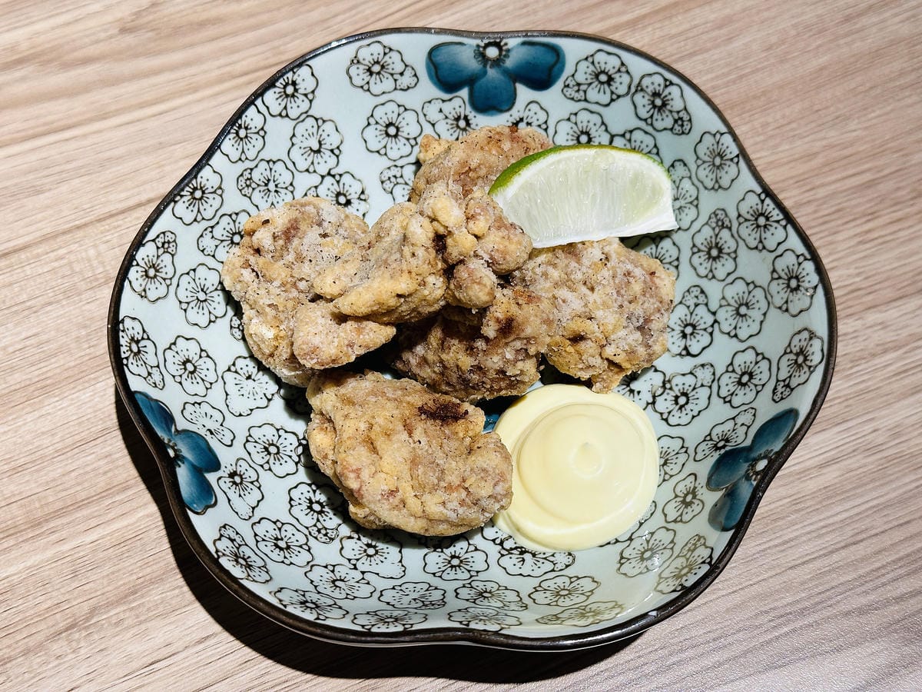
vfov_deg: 30.3
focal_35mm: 48
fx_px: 1278
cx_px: 461
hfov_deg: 39.7
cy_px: 346
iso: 100
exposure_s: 1/60
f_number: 1.78
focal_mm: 6.86
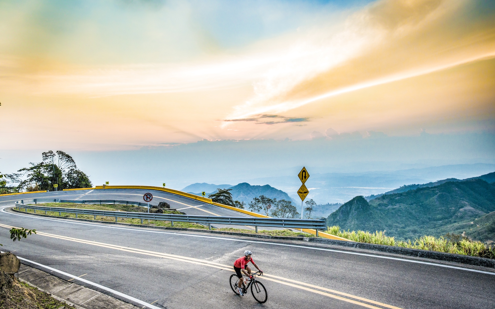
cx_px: 243
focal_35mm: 21
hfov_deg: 82.3
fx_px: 283
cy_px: 159
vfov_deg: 57.3
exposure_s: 1/640
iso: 640
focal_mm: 20
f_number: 4.5
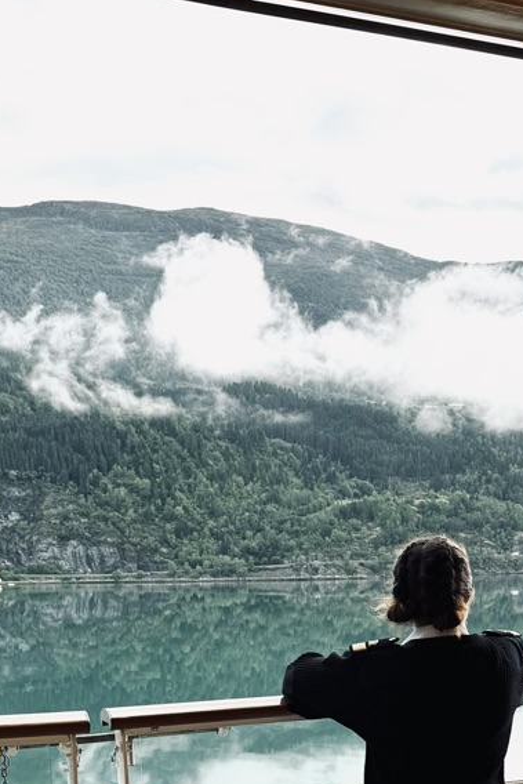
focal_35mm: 45
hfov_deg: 29.3
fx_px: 980
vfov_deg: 41.4
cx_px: 410
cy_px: 649
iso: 80
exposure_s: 1/1818
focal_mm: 6.76
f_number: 1.78
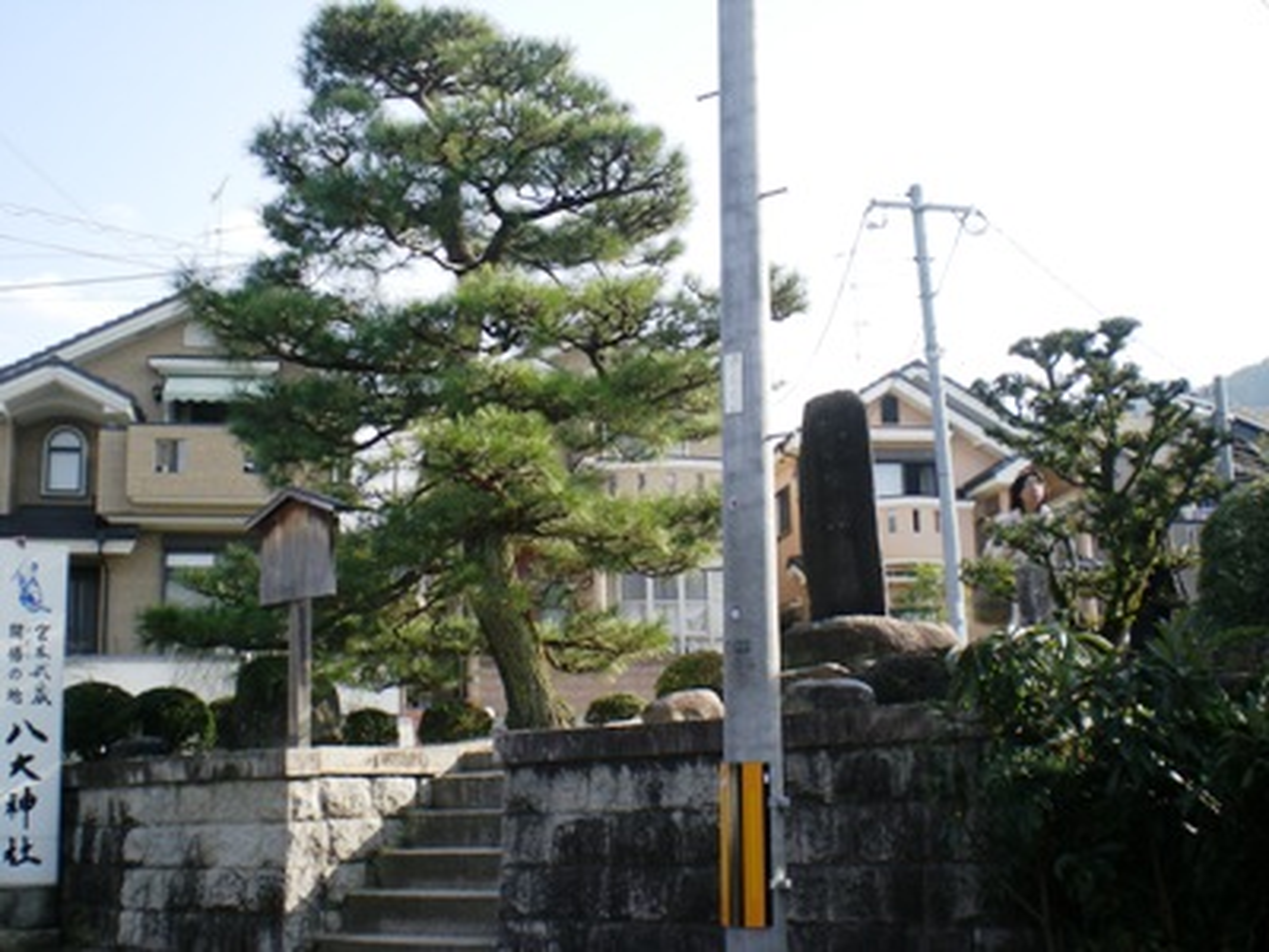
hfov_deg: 42.9
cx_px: 634
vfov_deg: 32.9
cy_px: 476
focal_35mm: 44
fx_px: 1613
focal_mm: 7.4
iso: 50
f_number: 4.9
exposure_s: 1/147
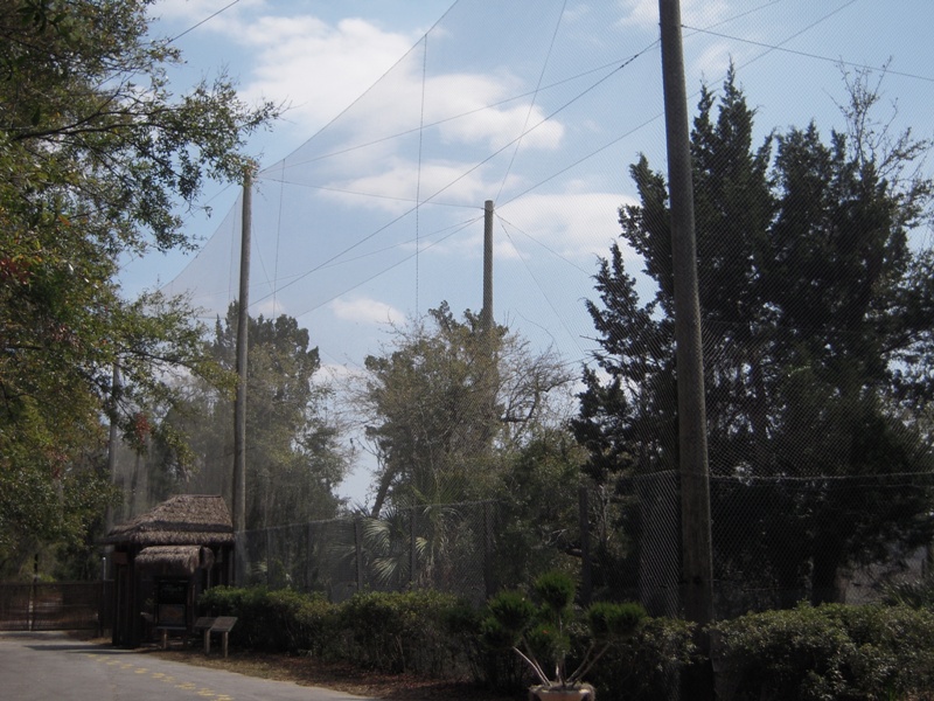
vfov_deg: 32.2
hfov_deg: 42.1
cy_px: 350
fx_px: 1214
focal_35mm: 45
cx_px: 467
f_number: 6.7
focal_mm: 8.1
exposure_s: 1/400
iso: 100
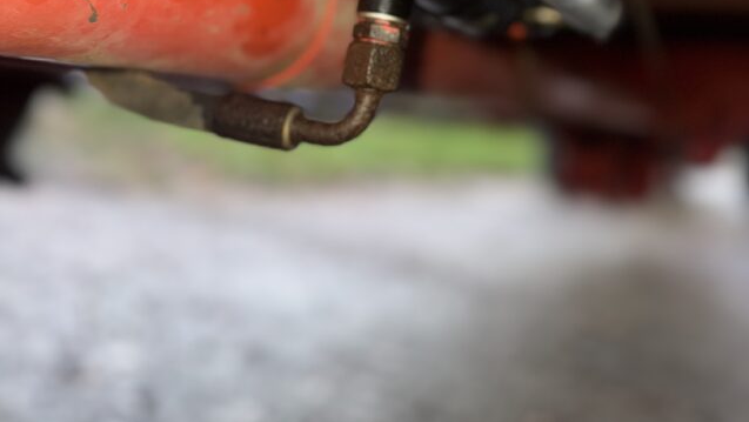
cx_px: 375
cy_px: -3
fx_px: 695
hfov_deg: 56.6
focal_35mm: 35
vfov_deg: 31.2
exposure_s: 1/10
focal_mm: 6.76
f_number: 1.78
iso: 100
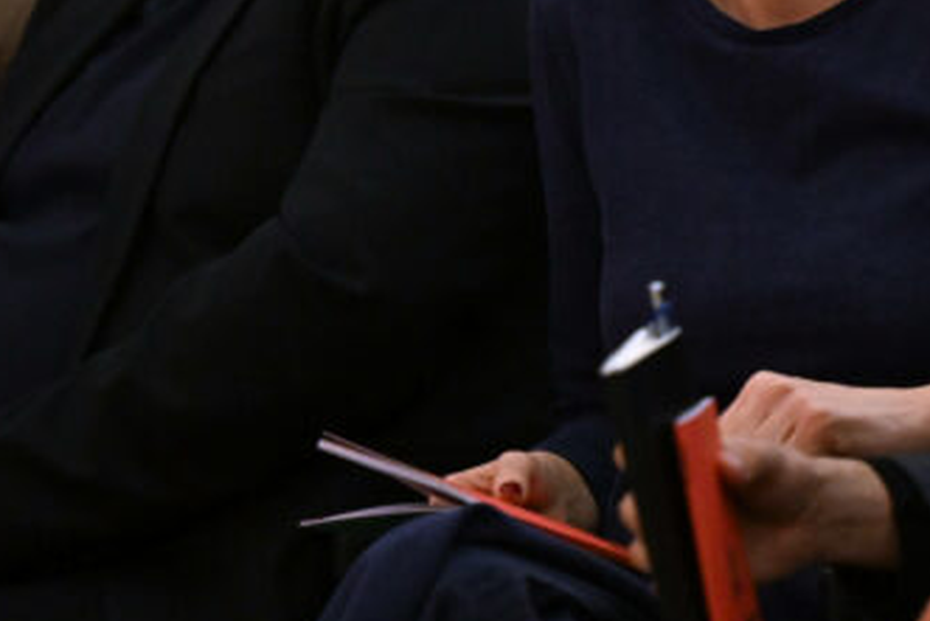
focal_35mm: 387
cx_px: 728
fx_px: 10001
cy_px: 49
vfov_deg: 3.6
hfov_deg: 5.3
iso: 4000
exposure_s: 1/125
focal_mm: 125
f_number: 2.8
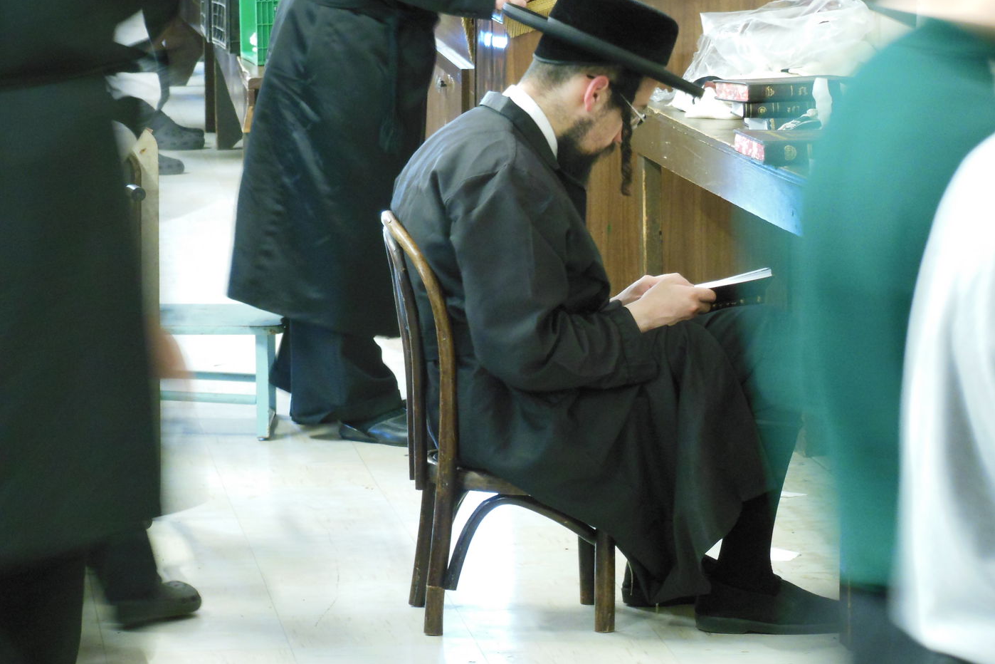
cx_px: 498
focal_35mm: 199
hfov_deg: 10.3
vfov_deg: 6.9
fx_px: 5500
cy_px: 304
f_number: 5.9
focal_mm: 34
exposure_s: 1/3
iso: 800
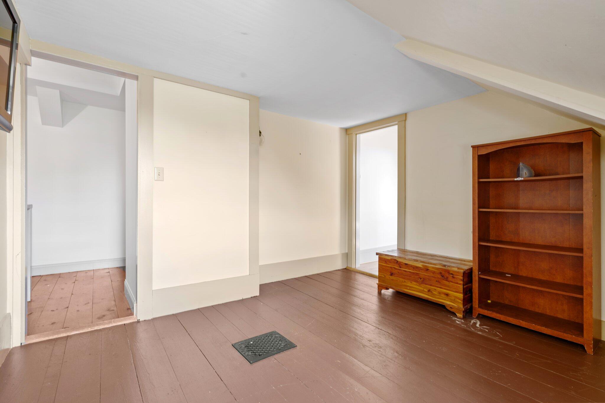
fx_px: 269
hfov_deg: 96.7
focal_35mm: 16
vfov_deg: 73.7
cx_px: 302
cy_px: 202
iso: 64
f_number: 9
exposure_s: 3.2
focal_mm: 16
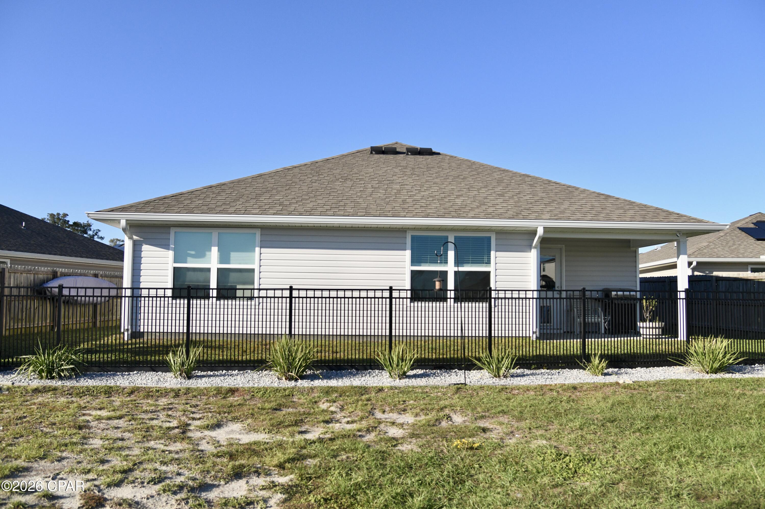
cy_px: 254
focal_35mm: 28
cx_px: 382
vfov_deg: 46.4
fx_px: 595
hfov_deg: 65.5
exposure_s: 1/5000
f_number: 4.5
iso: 800
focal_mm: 24
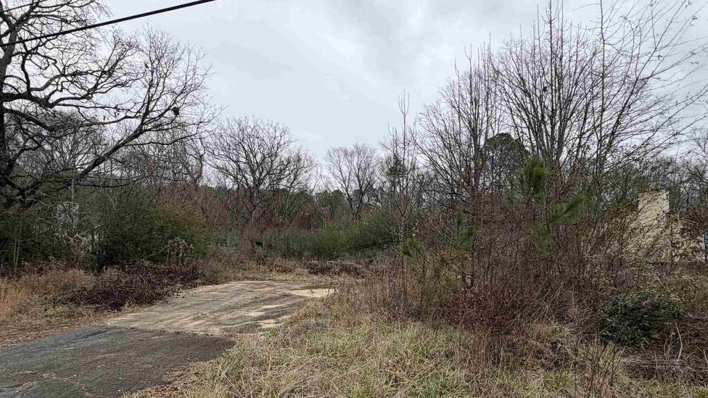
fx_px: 375
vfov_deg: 55.1
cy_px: 254
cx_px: 374
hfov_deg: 86.5
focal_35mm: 20
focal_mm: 2.22
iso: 50
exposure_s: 1/502
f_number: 2.2
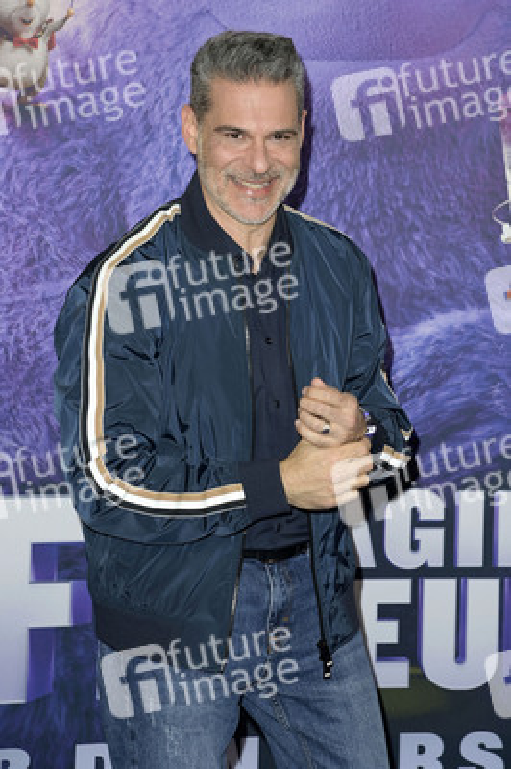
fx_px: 1834
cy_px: 384
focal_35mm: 86
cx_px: 256
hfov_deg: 15.9
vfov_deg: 23.7
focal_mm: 86
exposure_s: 1/200
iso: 320
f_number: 5.6
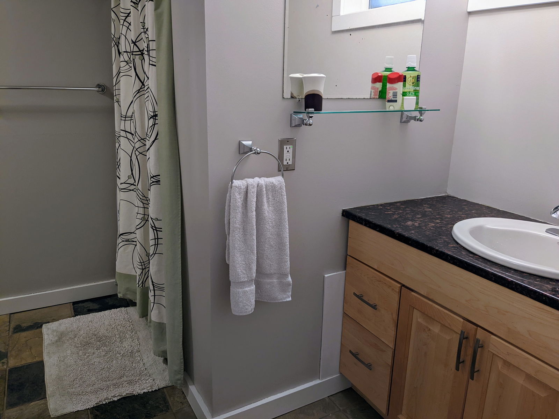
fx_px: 436
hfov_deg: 65.3
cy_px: 210
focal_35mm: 27
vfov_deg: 51.4
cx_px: 280
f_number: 1.73
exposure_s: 1/24
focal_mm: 4.38
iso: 73
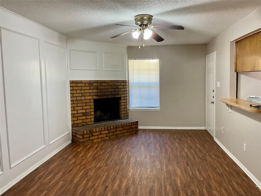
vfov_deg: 48.2
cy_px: 98
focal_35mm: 29
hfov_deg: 61.7
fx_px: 219
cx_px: 130
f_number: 1.8
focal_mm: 3
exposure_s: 1/60
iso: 100
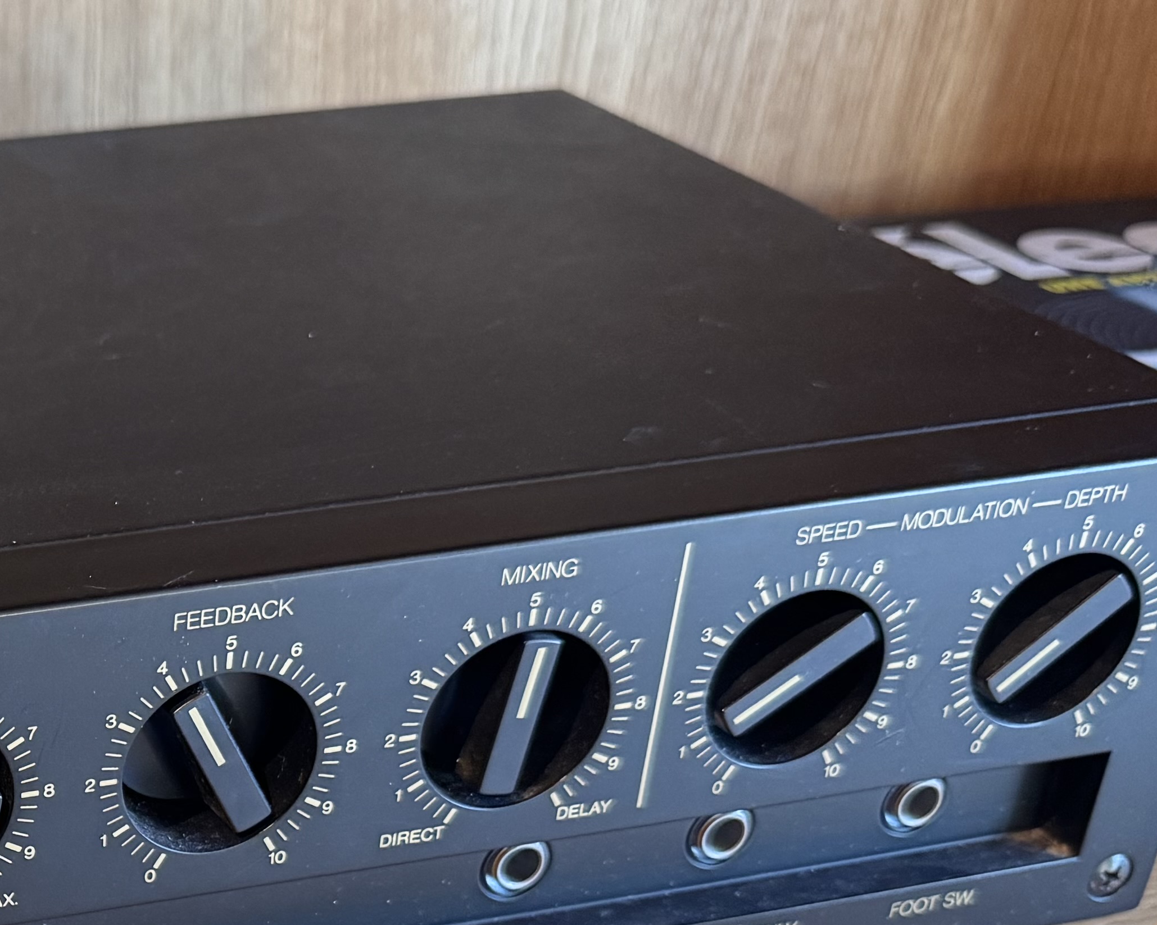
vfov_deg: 23.0
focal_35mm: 65
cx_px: -198
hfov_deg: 26.3
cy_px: 805
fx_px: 2226
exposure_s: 1/60
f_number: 1.78
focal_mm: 6.76
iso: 400
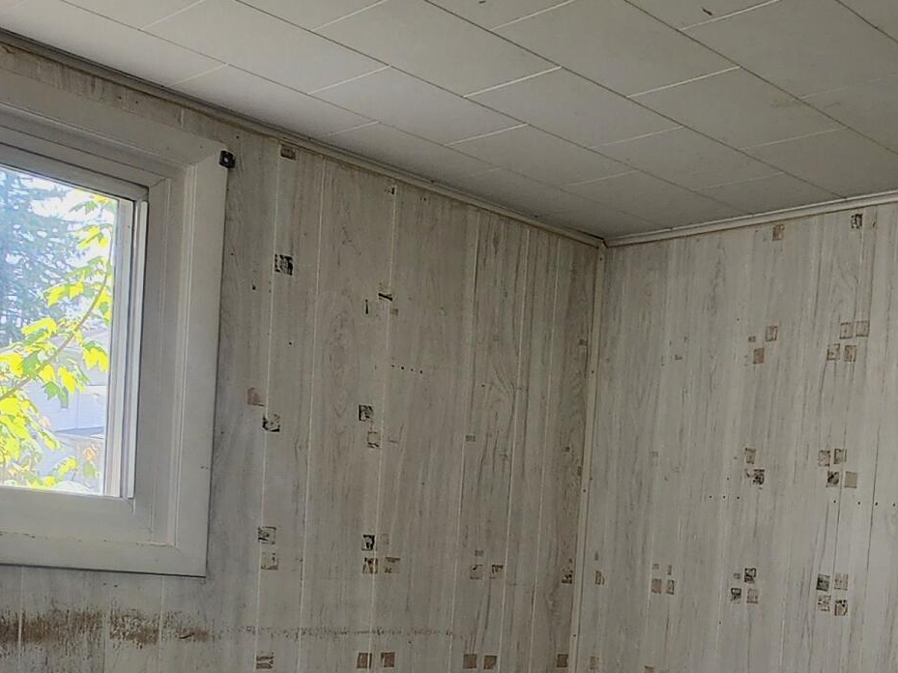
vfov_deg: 31.4
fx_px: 1089
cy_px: 693
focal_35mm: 42
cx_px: 883
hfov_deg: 39.8
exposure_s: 1/60.2
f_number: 2.2
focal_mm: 2.2
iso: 80
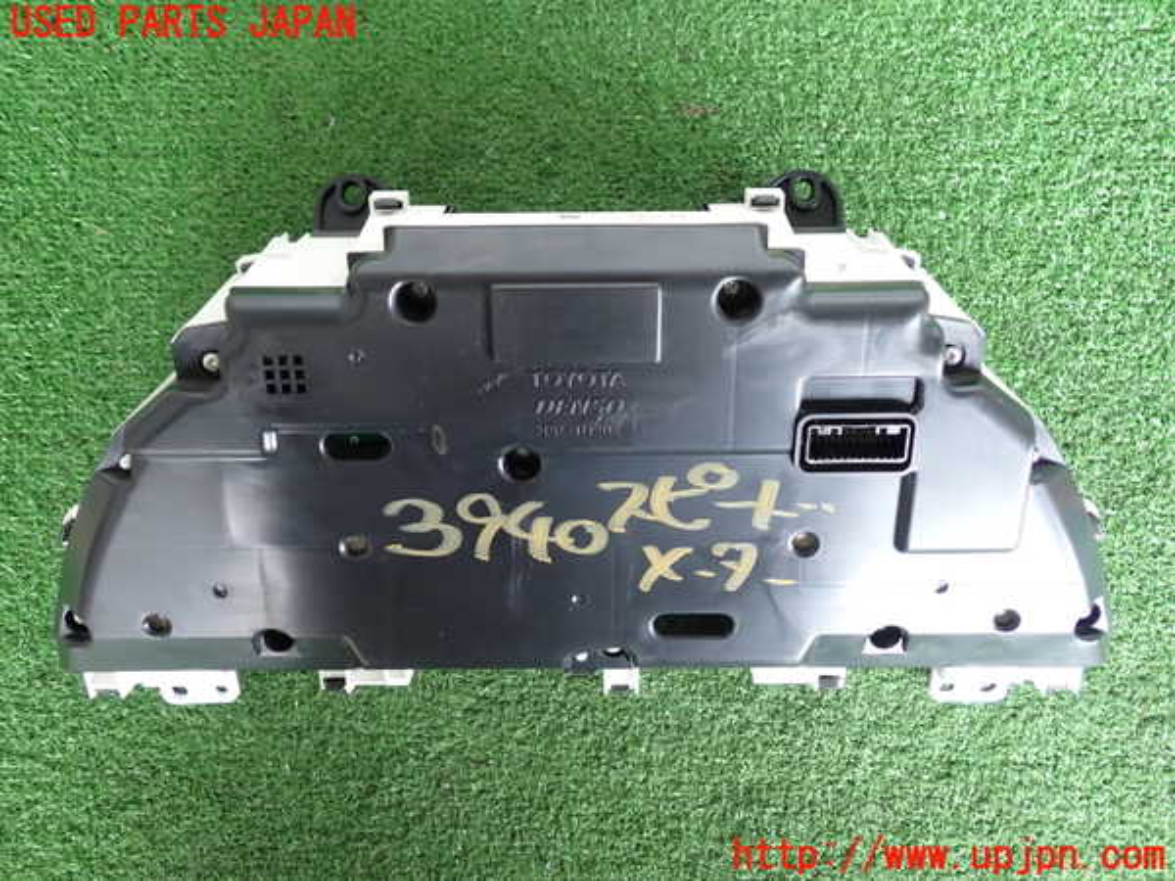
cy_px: 440
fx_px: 1018
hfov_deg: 60.0
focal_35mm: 30
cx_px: 588
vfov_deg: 46.8
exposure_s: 1/50
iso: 200
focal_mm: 5.4
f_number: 2.3
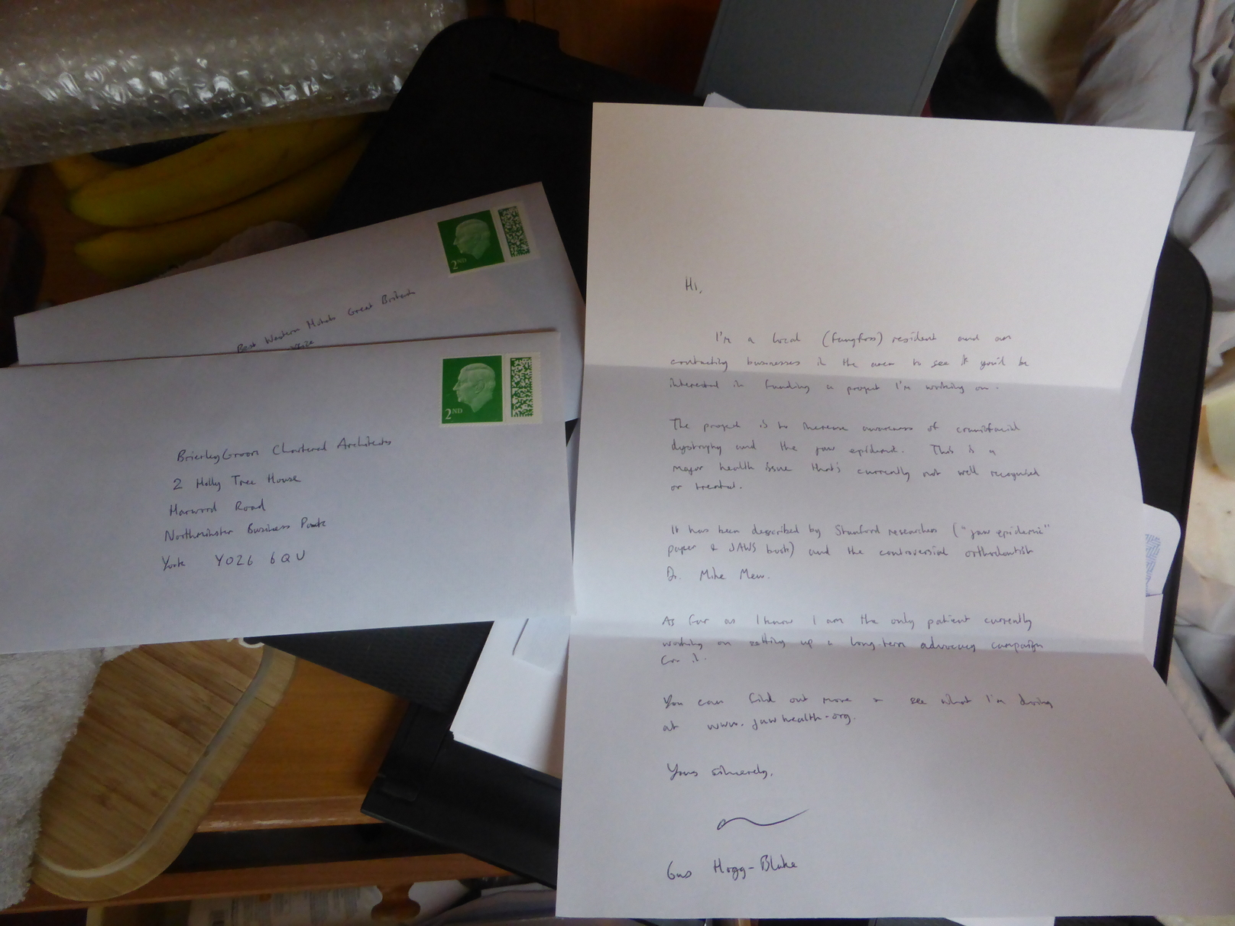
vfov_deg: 54.9
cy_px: 463
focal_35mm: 25
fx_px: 892
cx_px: 618
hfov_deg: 69.4
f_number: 3.3
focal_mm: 4.3
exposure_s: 1/20
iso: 400
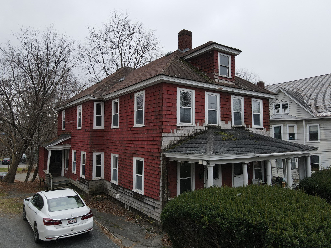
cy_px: 124
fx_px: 229
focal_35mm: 24
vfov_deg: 56.8
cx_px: 166
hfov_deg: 71.6
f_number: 2.8
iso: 100
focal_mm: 4.5
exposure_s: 1/125
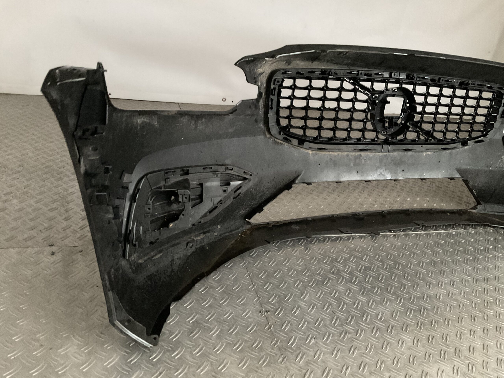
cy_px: 189
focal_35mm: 29
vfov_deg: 48.2
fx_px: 422
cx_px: 252
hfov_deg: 61.7
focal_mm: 3
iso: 500
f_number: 1.8
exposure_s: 1/20
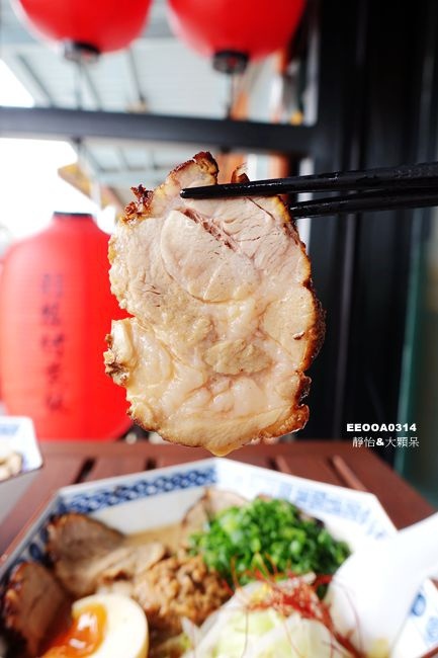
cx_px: 219
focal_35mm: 25
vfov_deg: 71.5
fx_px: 456
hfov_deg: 51.3
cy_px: 329
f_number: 4
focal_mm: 9.26
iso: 125
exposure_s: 1/125
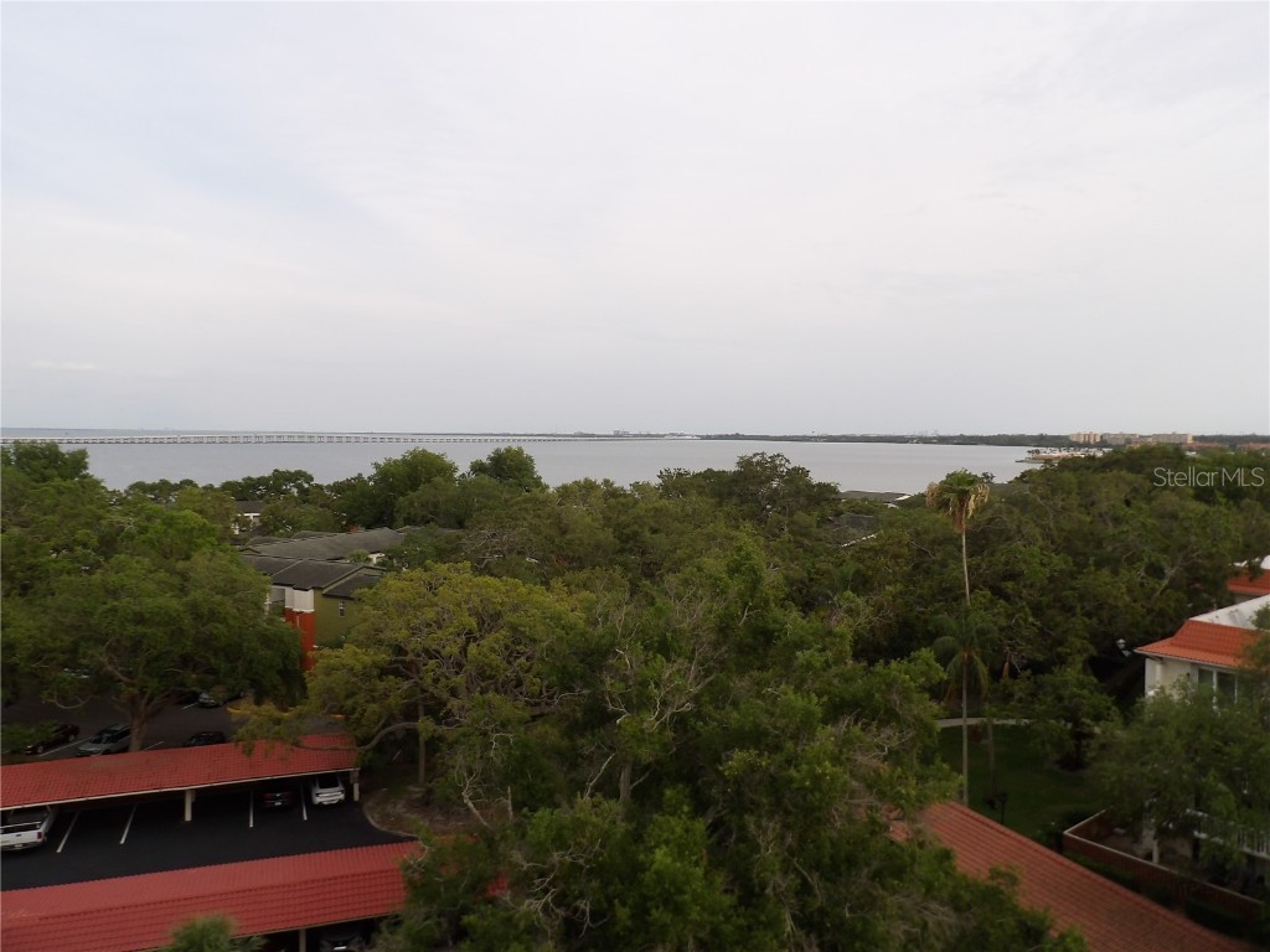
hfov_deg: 71.6
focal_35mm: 24
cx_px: 635
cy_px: 476
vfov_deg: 56.8
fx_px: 881
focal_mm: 4.3
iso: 100
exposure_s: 1/561
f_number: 3.2
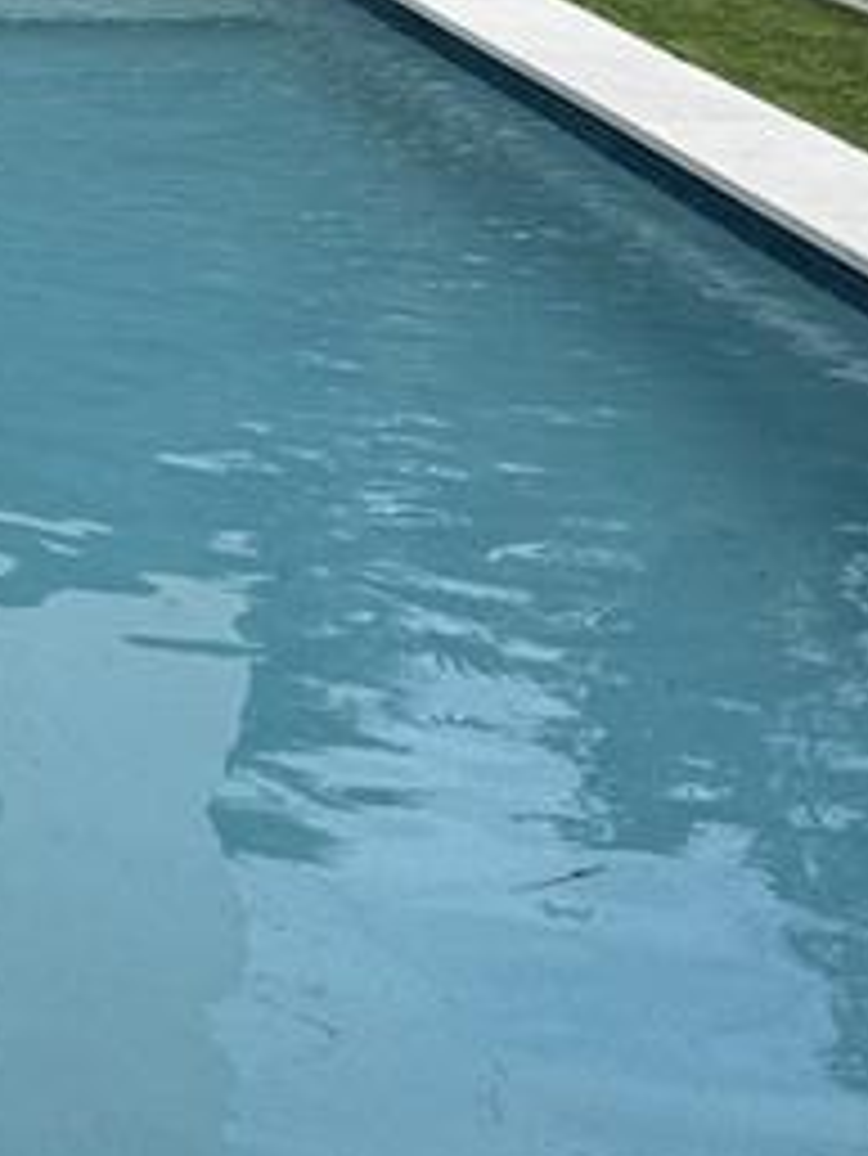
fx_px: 3741
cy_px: -364
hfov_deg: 11.9
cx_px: -814
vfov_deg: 16.6
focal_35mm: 112
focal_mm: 6.76
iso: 80
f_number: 1.78
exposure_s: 1/3953
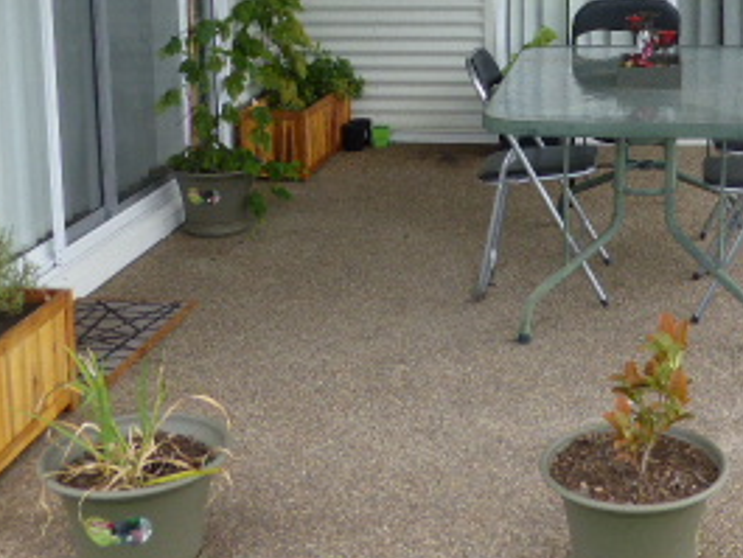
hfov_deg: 32.4
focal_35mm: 58
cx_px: 586
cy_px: 17
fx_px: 1245
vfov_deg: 24.3
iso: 100
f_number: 3.3
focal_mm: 4.3
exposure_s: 1/320
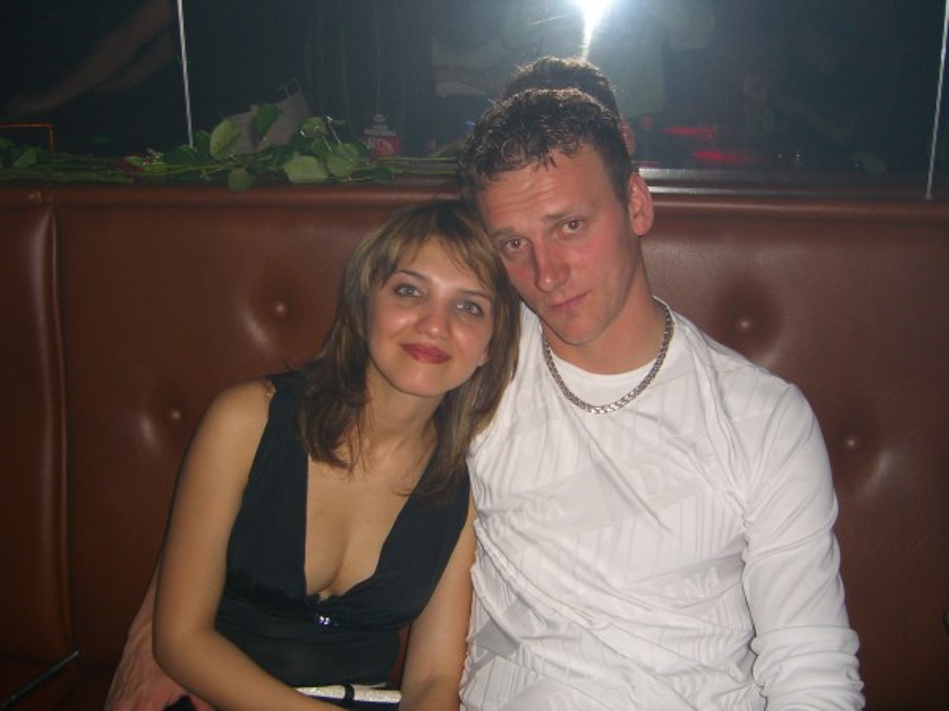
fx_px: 1042
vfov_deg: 37.7
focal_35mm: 38
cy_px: 356
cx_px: 474
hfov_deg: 49.0
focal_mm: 7.9
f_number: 2.8
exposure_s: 1/60
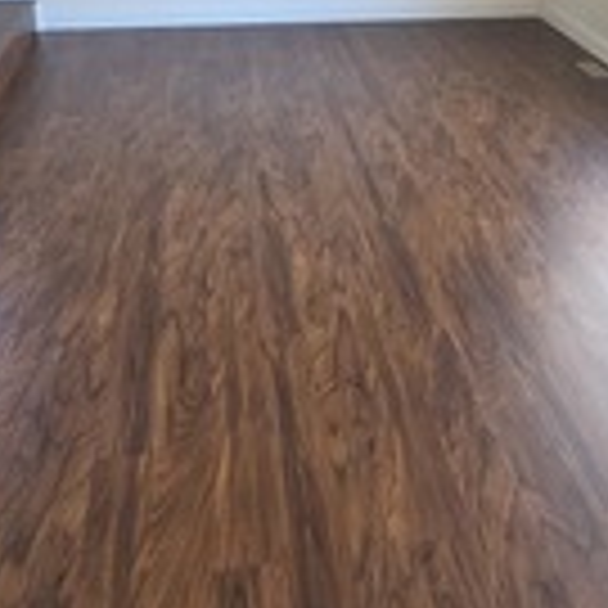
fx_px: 815
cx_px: 383
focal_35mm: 41
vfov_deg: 38.5
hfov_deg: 40.6
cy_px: 77
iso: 250
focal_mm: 2.2
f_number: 2.2
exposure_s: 1/120
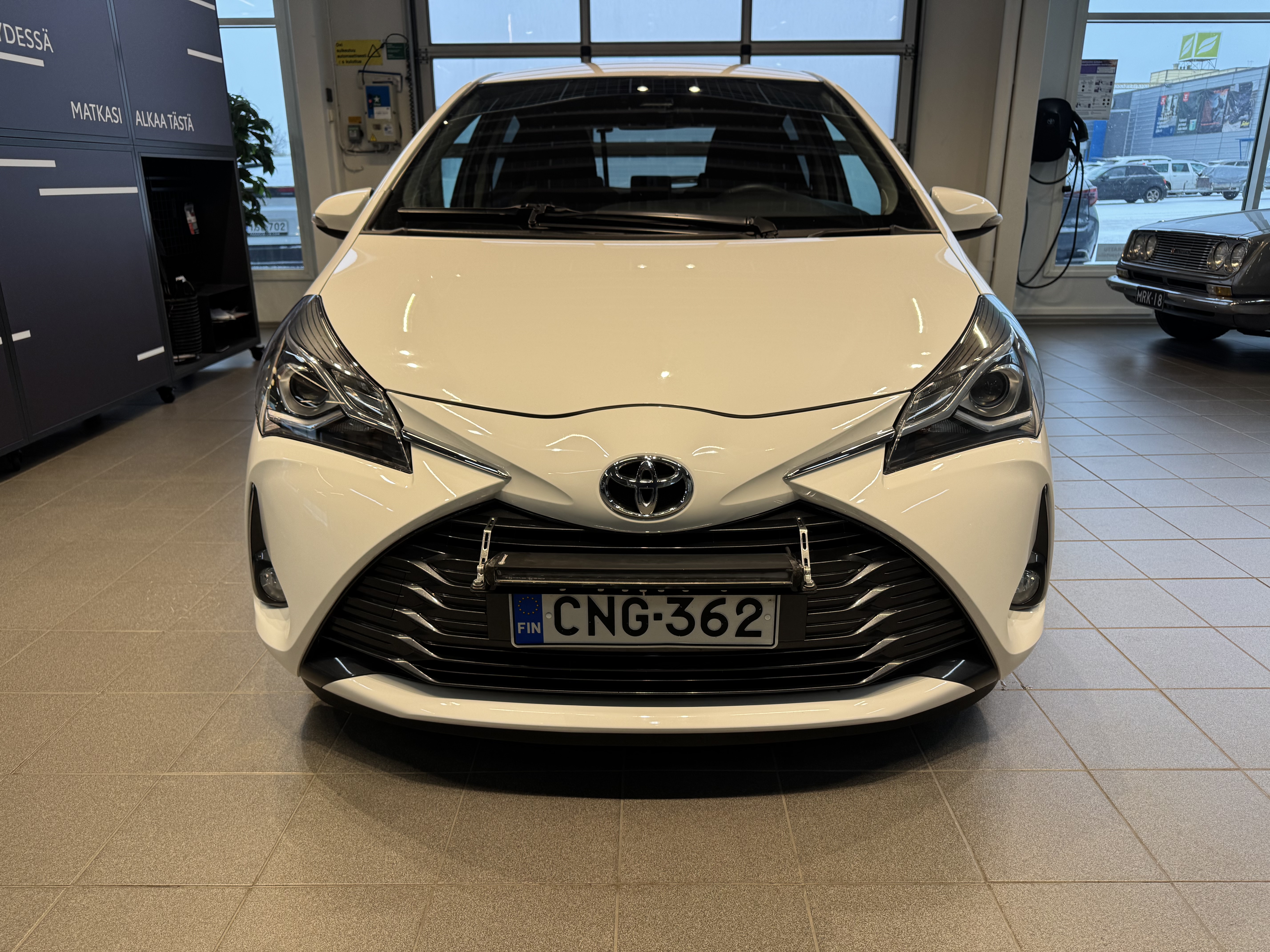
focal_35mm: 24
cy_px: 476
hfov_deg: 71.6
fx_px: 881
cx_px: 635
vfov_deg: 56.8
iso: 80
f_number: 1.78
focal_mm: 6.76
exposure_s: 1/311
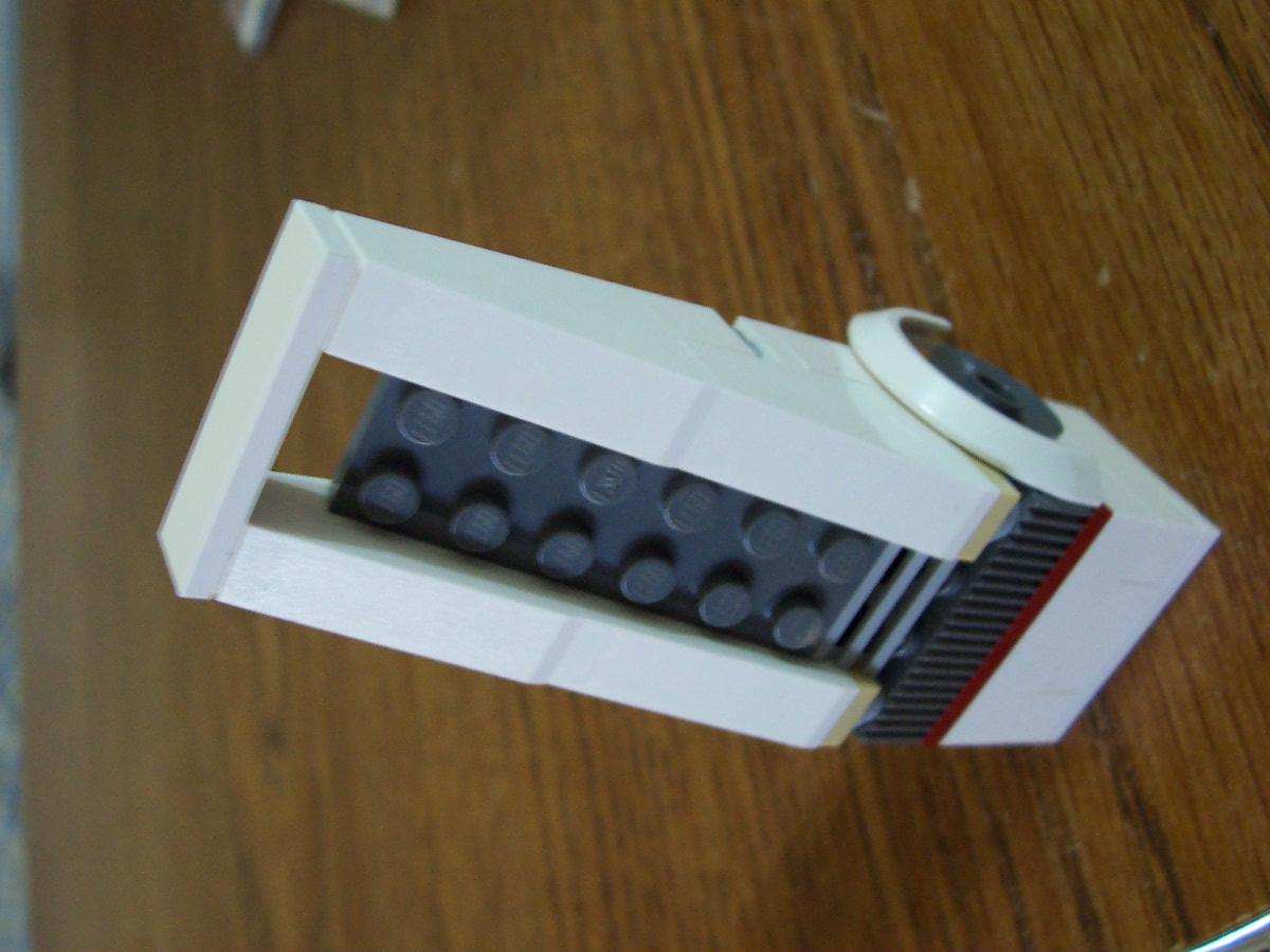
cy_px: 476
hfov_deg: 50.1
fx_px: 1357
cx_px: 635
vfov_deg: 38.7
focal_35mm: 37
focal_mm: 5.6
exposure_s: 1/8
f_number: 2.8
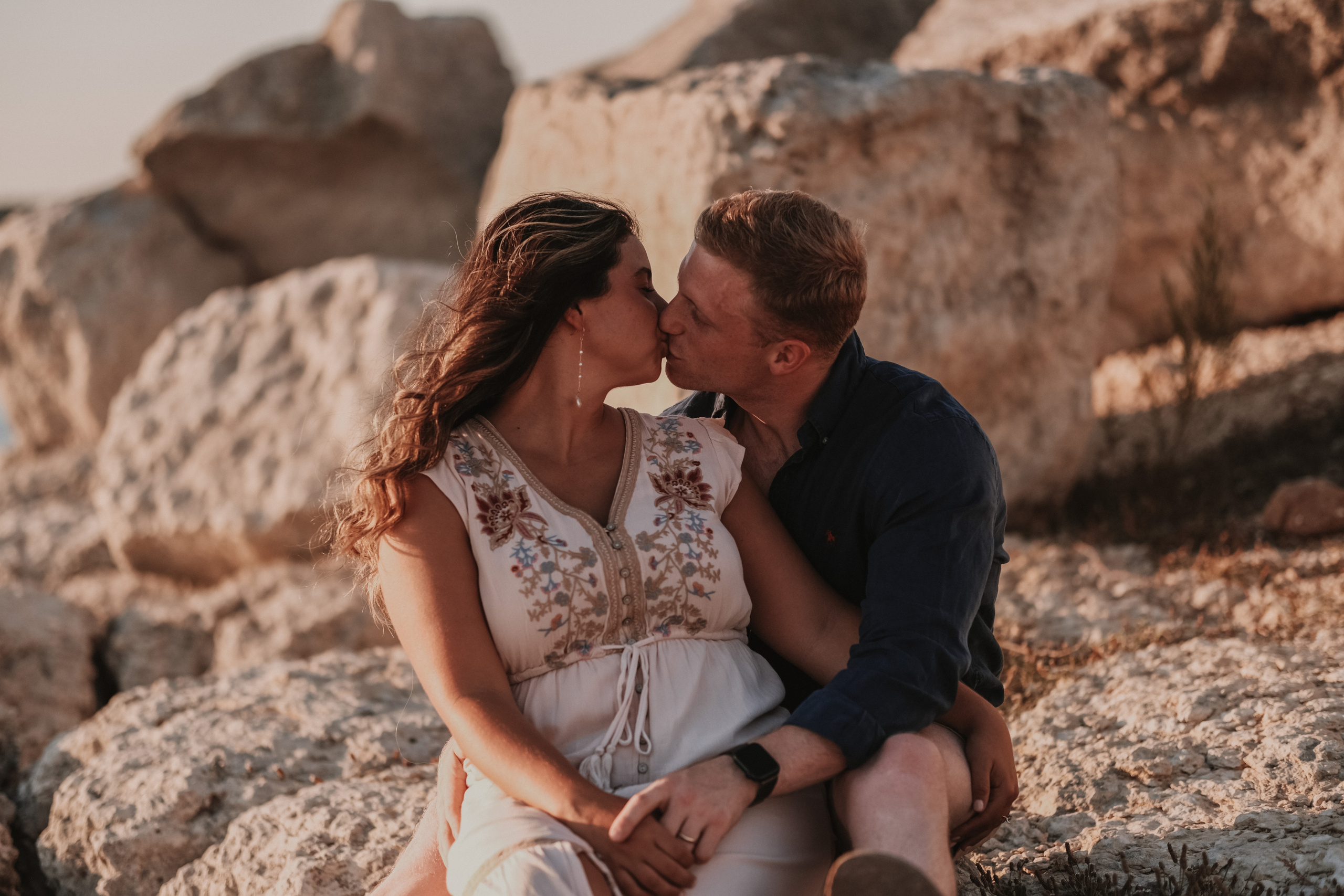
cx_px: 672
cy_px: 448
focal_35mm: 84
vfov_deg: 16.3
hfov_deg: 24.2
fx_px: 3136
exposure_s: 1/4000
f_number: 1.4
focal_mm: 56
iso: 200
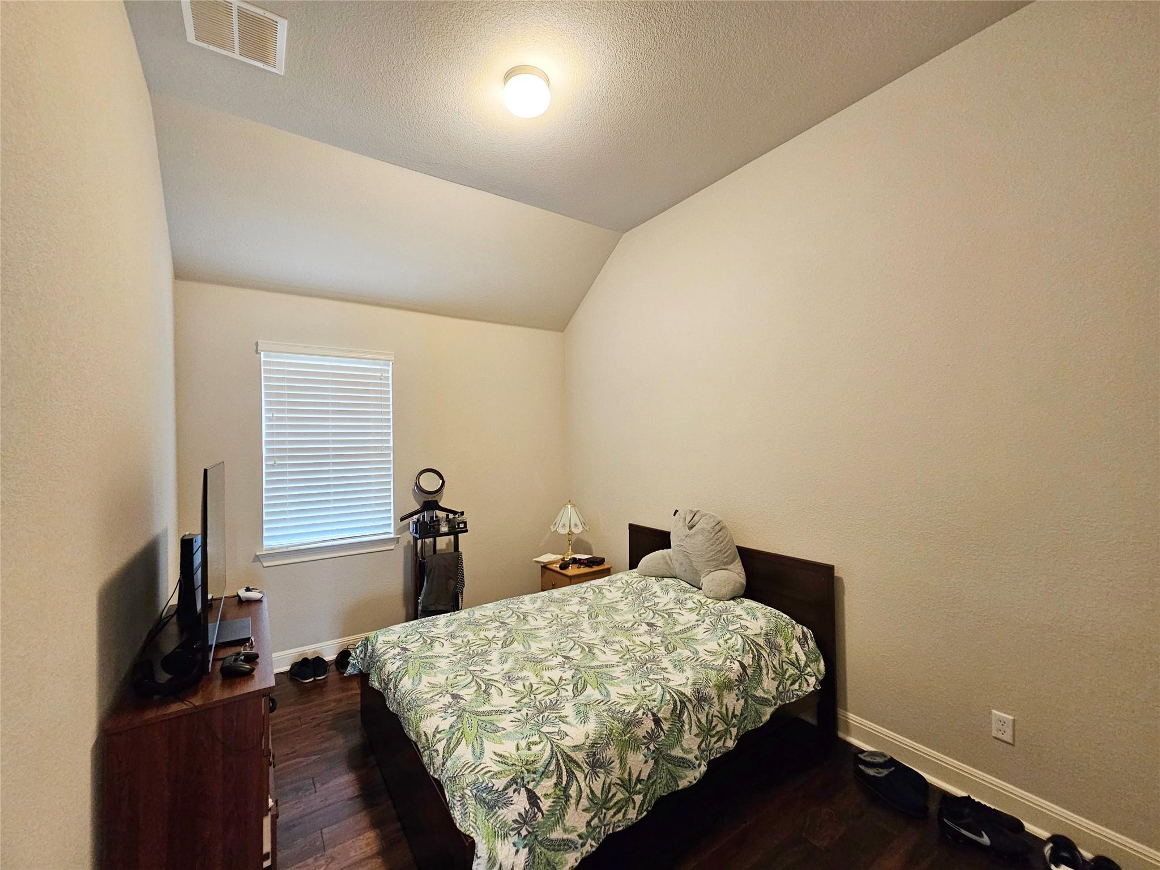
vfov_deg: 89.9
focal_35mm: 13
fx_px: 436
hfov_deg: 106.2
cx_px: 580
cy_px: 435
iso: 320
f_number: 2.2
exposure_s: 1/30
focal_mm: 2.2
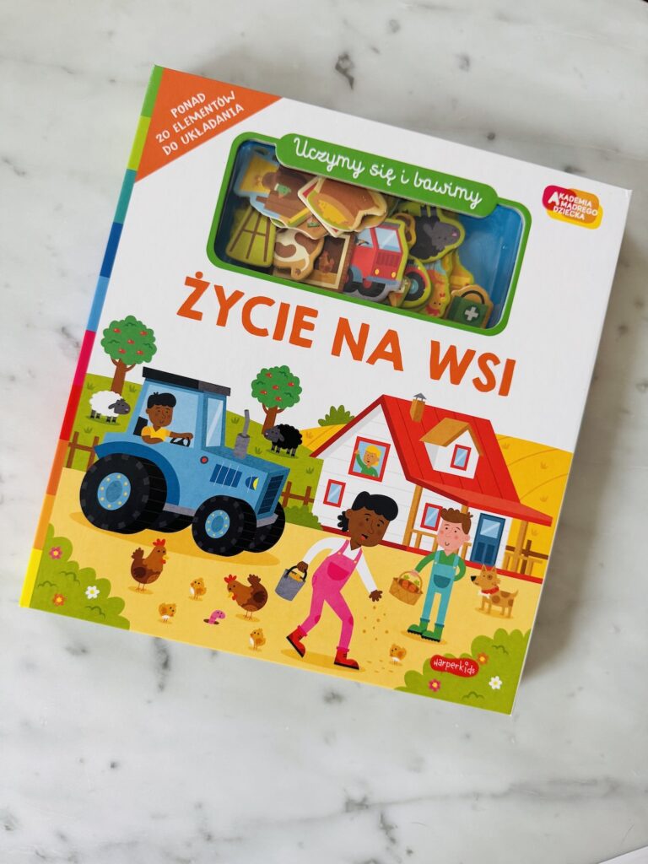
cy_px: 432
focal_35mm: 24
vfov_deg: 71.6
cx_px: 324
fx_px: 599
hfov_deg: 56.8
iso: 250
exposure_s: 1/60
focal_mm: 6.76
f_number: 1.78
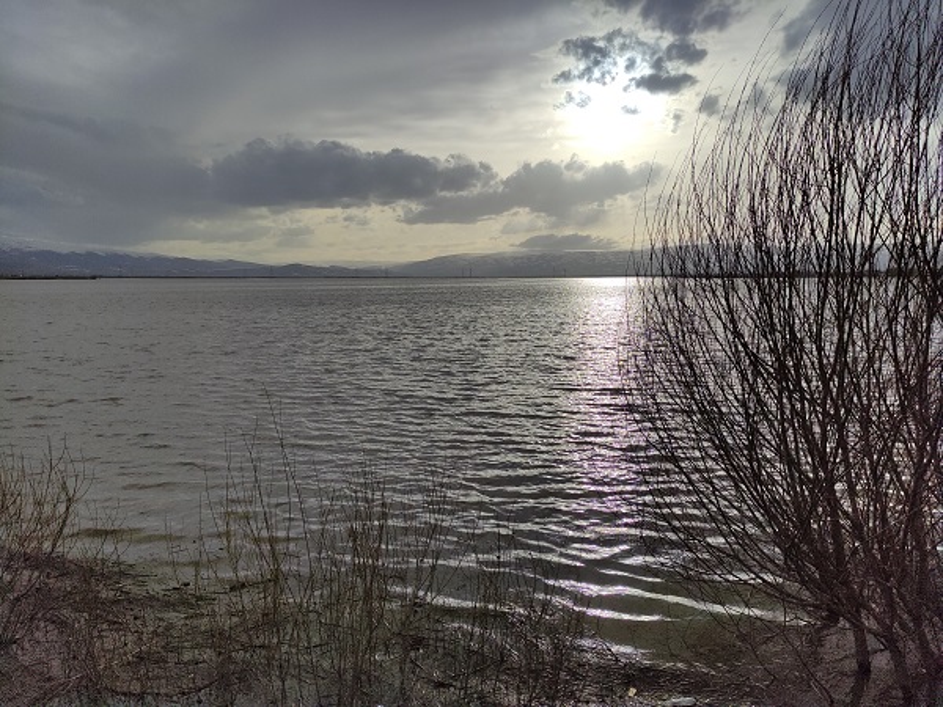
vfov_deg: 54.9
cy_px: 354
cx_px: 472
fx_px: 681
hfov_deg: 69.4
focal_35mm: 25
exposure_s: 1/6177
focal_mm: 5.43
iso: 100
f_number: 1.89
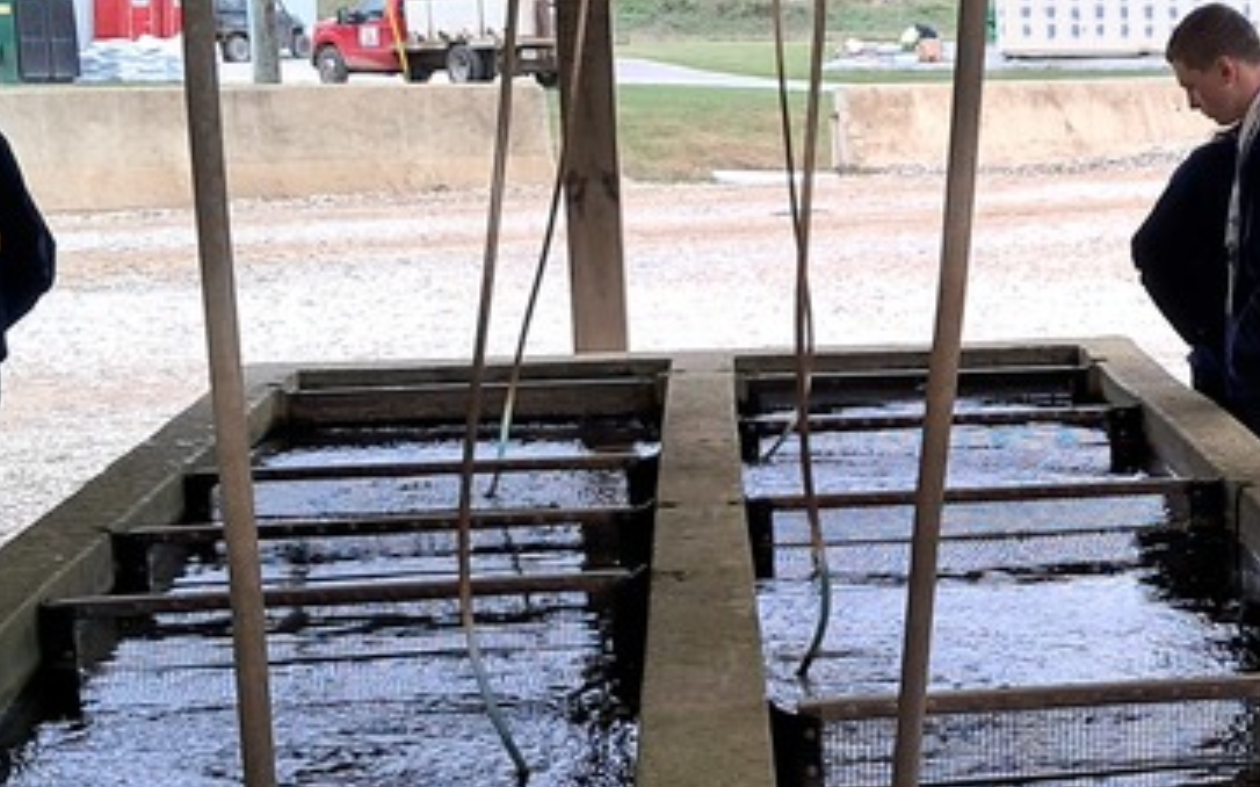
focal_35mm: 81
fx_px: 2781
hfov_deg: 24.3
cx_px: 1270
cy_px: 488
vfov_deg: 16.1
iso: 50
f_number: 1.8
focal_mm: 4
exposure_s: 1/60
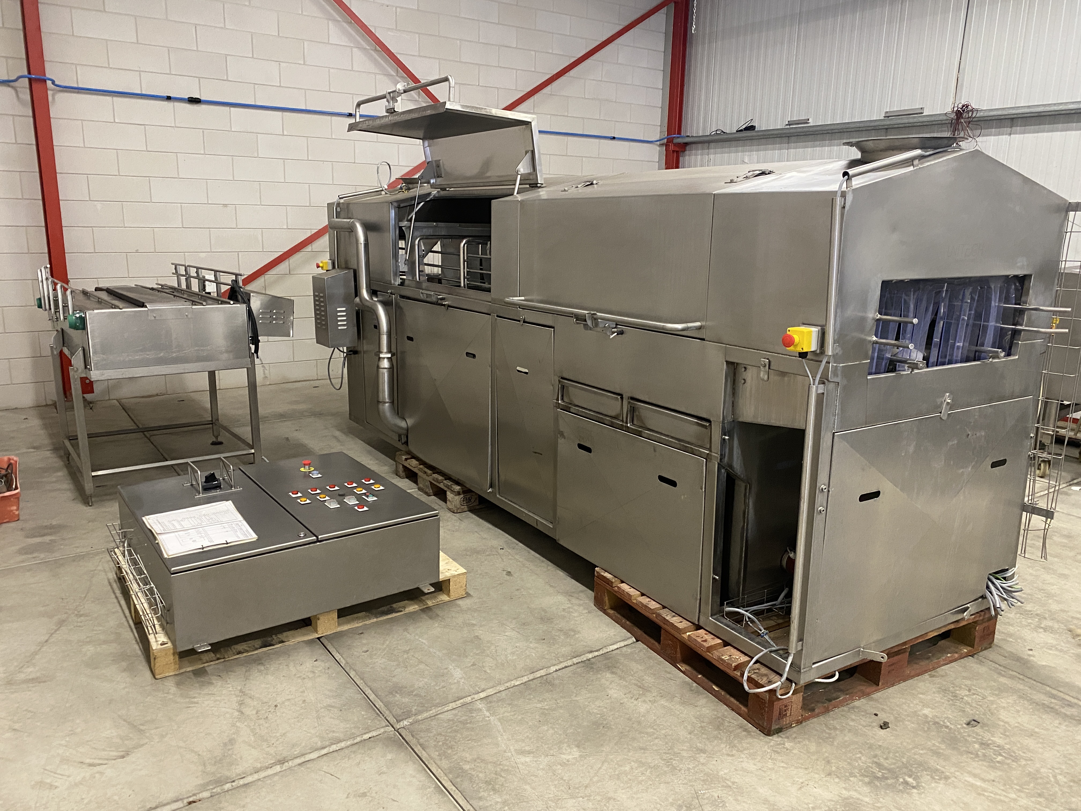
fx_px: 812
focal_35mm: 26
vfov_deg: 53.1
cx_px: 540
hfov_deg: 67.3
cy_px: 406
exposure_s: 1/50
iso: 400
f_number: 1.8
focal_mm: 4.25
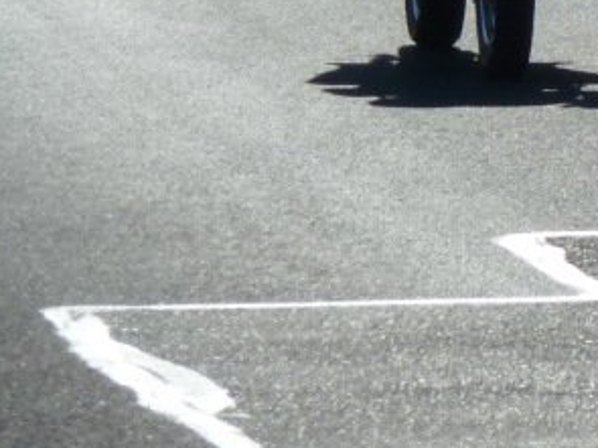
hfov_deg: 2.5
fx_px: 13486
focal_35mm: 781
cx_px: 920
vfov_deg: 1.9
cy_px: -288
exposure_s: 1/640
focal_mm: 37
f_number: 5.6
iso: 125
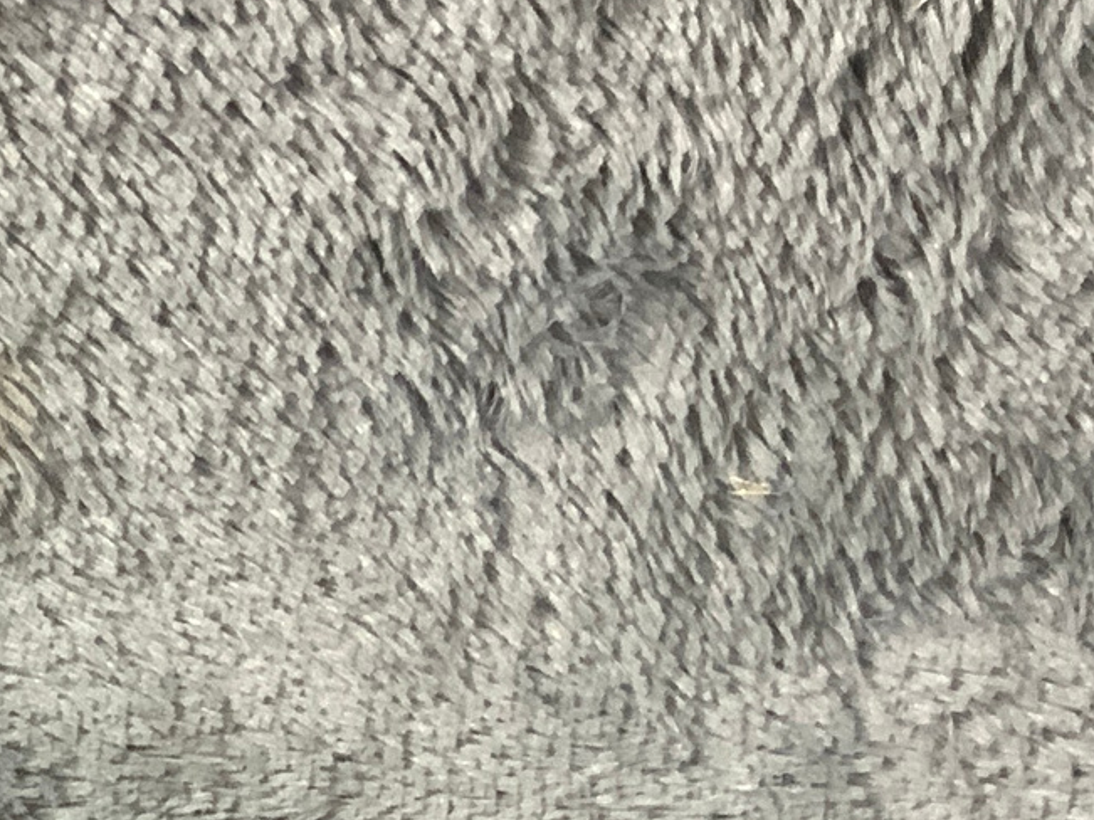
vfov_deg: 12.1
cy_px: 1386
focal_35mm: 114
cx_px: -744
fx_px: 3602
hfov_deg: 15.4
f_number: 1.8
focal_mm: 3
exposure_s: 1/40
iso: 250
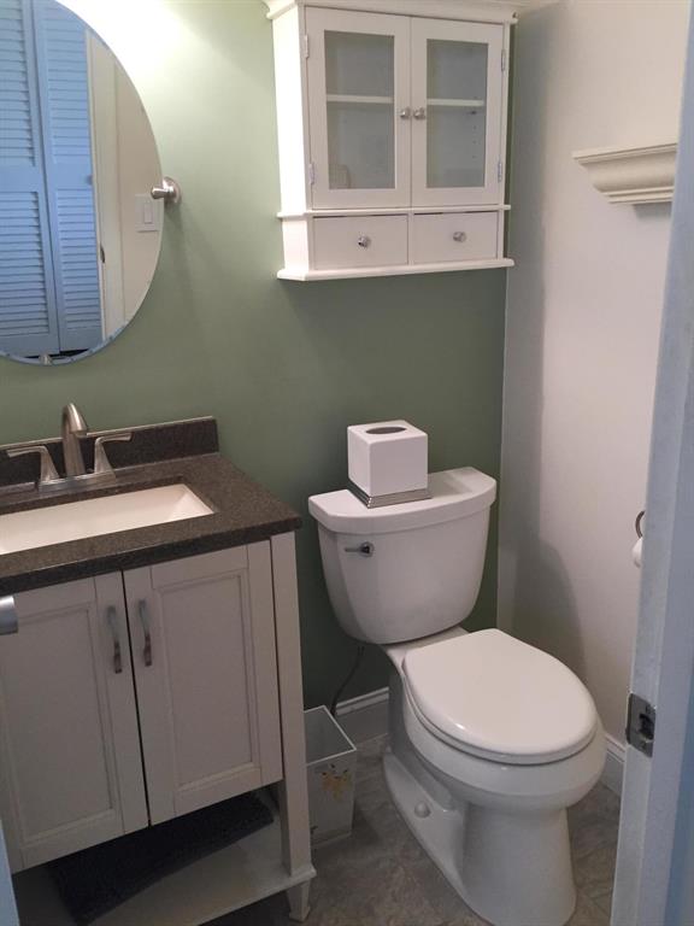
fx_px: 775
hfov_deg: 48.2
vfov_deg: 61.7
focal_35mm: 29
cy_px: 463
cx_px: 347
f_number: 2.2
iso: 50
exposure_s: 1/30
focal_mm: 4.15
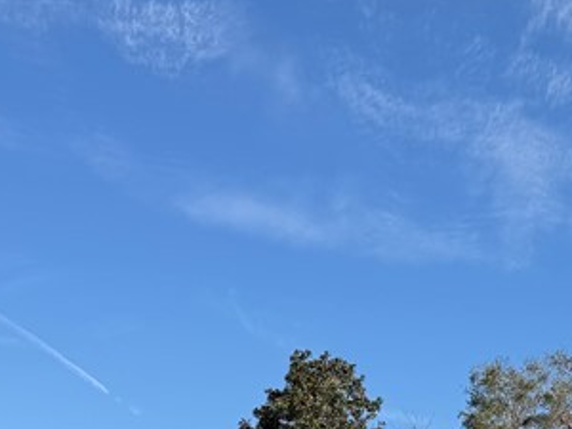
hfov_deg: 21.8
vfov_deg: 16.9
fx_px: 1355
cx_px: 709
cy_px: 562
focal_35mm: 82
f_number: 1.78
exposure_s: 1/3953
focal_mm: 6.76
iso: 80
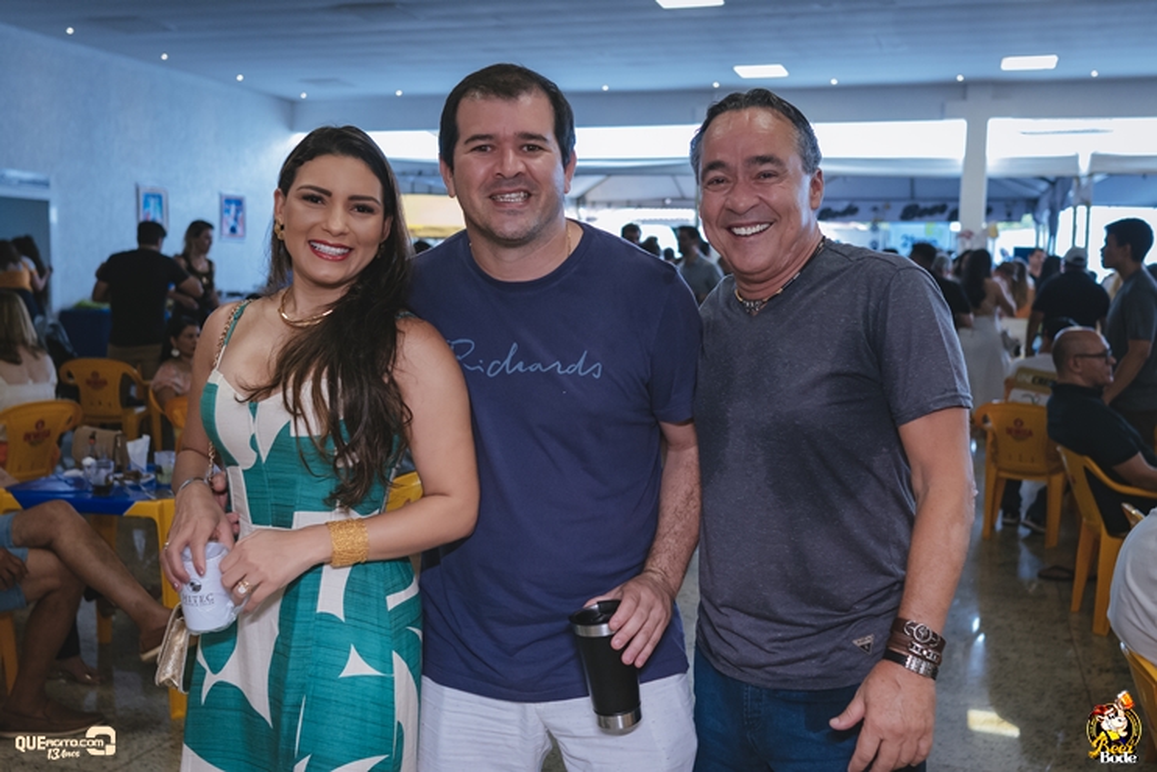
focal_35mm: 36
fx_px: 1157
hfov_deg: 53.1
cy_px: 386
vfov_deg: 36.9
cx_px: 578
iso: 2000
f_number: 2.5
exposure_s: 1/400
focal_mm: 24
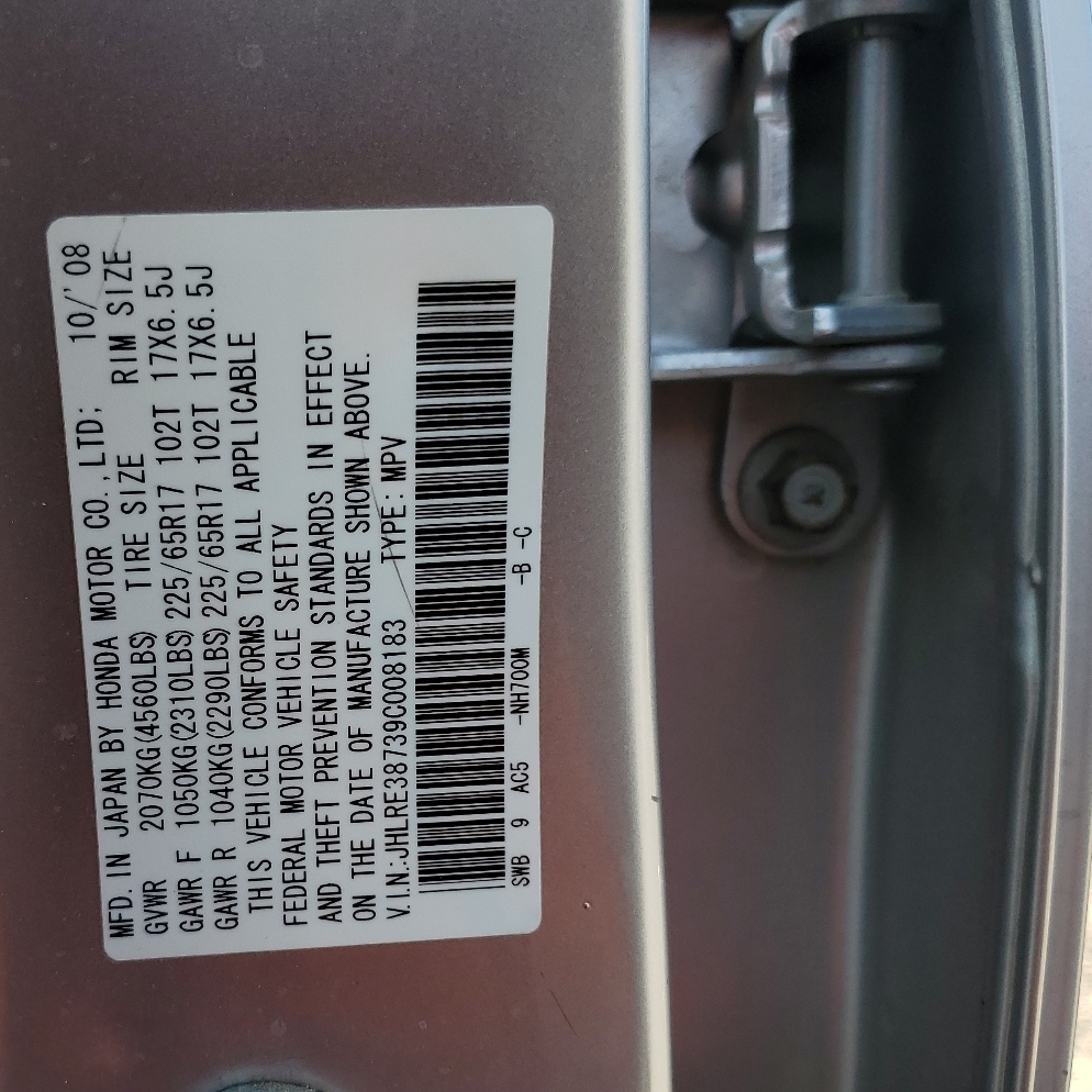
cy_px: 642
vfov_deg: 44.7
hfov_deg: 44.2
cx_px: 355
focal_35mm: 37
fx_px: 1321
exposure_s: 1/1429
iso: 50
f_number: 1.5
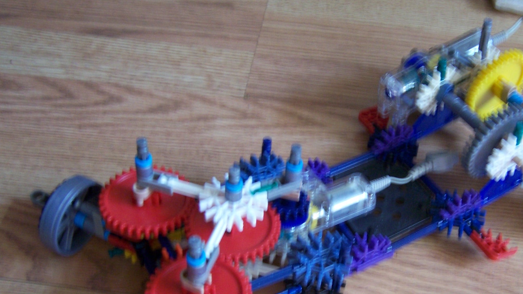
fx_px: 596
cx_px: 307
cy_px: 211
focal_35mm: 43
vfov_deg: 27.4
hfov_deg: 47.2
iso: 140
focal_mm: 5.5
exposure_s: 1/8
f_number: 3.4
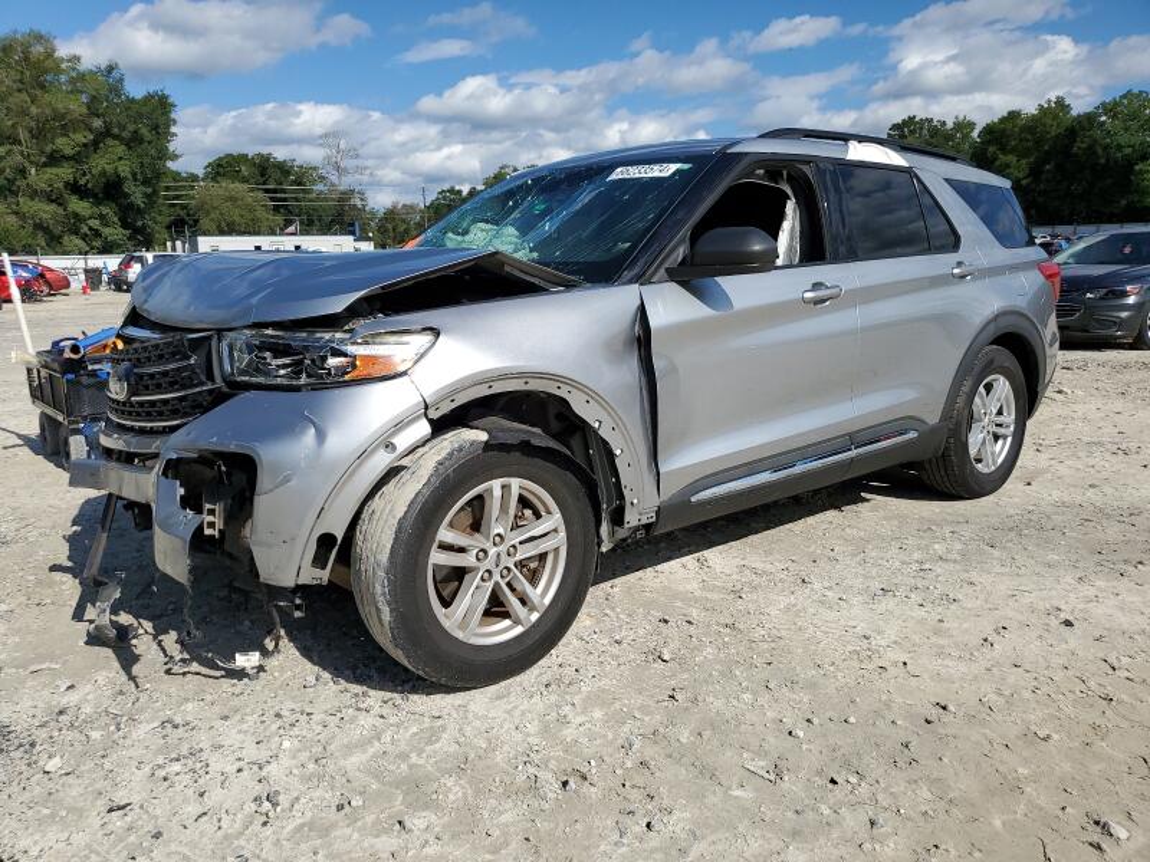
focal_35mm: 26
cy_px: 431
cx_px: 575
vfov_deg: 53.1
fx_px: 864
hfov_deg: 67.3
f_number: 1.5
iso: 50
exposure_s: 1/10000
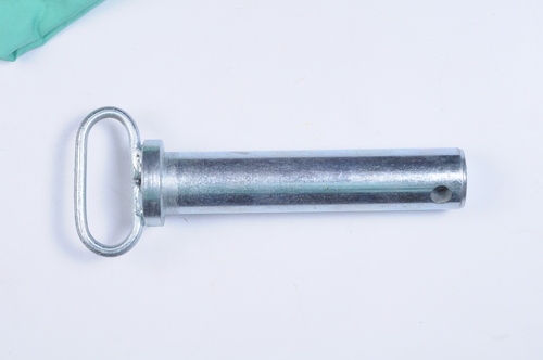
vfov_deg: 18.1
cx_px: 272
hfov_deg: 27.0
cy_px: 180
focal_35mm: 75
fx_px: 1130
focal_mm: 50
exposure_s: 1/125
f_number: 11
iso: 200
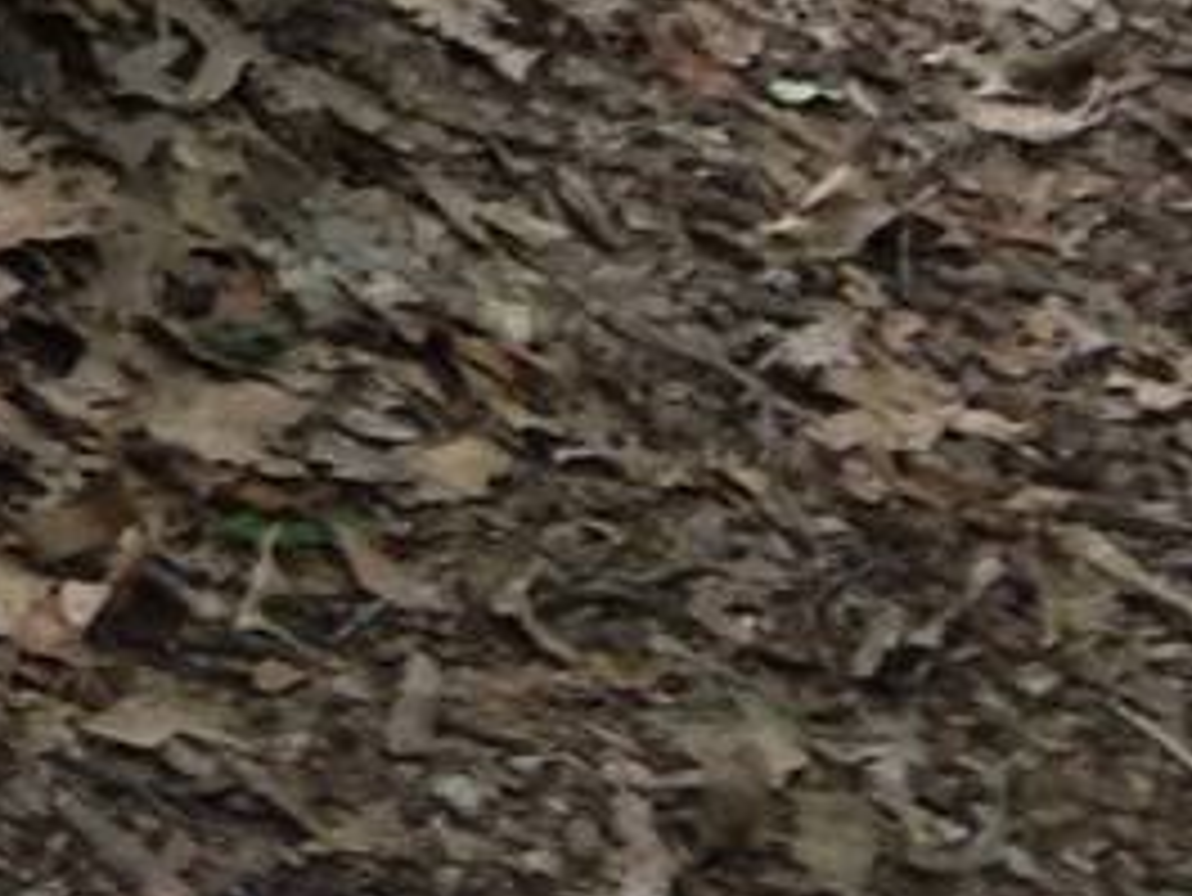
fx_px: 6856
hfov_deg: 9.3
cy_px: -1639
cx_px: -1250
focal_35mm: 199
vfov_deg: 6.8
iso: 64
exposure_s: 1/20
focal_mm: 4.12
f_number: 2.4
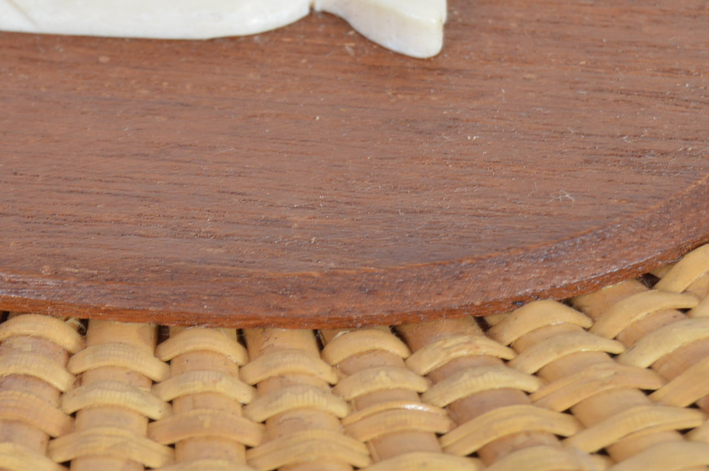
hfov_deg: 10.5
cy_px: 165
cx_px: 52
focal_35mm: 194
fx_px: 3821
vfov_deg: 7.1
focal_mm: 55
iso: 100
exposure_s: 1/80
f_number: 8
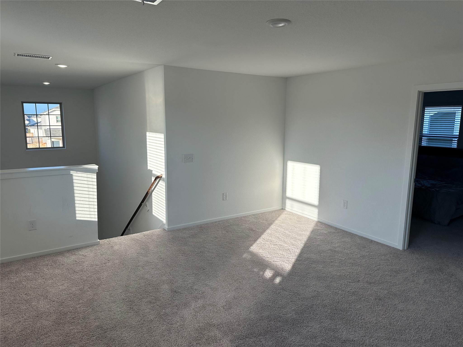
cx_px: 232
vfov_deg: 56.8
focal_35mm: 24
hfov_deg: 71.6
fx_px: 321
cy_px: 174
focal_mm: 6.86
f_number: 1.78
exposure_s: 1/469
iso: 80
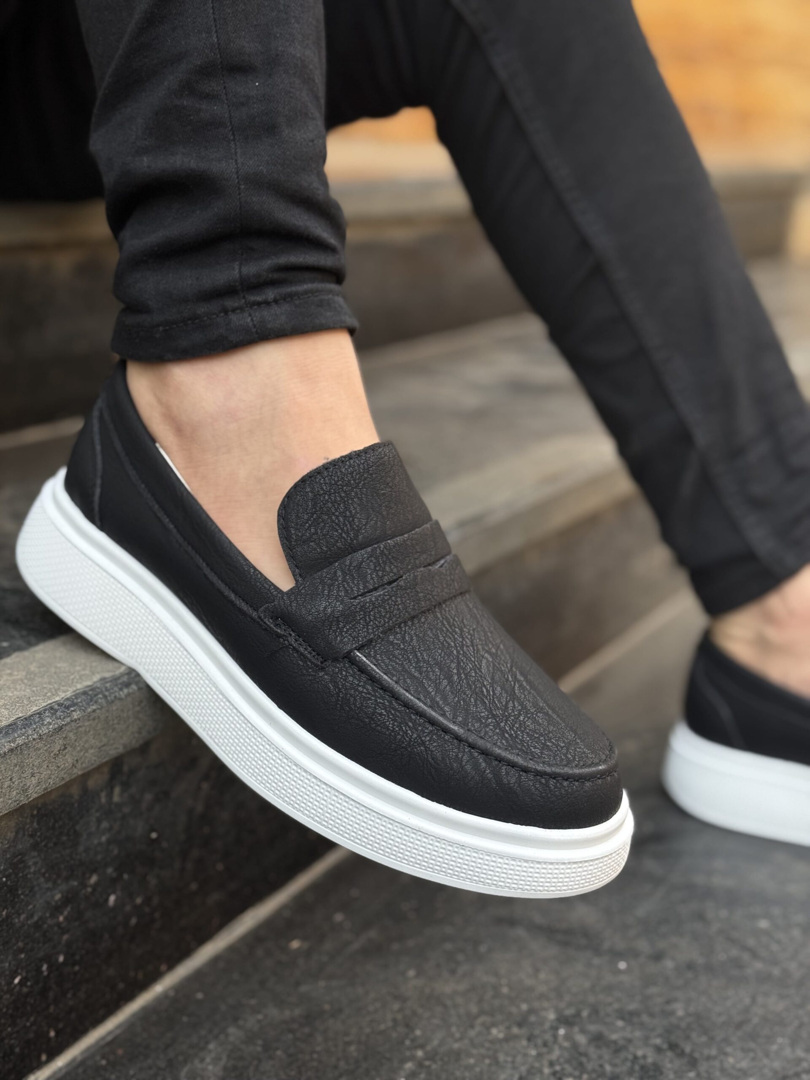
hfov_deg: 30.3
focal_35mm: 48
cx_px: 405
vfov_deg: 39.7
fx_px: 1498
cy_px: 540
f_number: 1.78
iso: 50
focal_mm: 6.76
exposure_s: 1/121
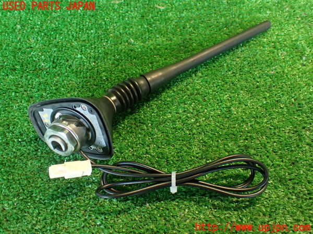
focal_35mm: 32
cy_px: 117
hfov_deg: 56.8
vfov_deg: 44.2
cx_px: 156
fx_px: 289
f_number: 2.4
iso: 400
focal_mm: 5.79
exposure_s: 1/30
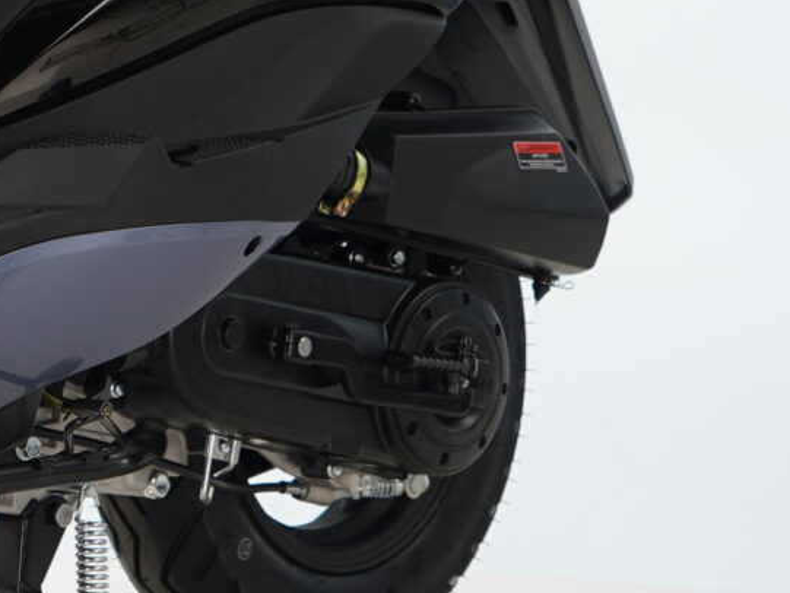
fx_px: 5501
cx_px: -381
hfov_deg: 8.1
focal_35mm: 241
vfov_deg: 6.1
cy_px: -158
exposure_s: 1/125
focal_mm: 53
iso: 160
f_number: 6.3
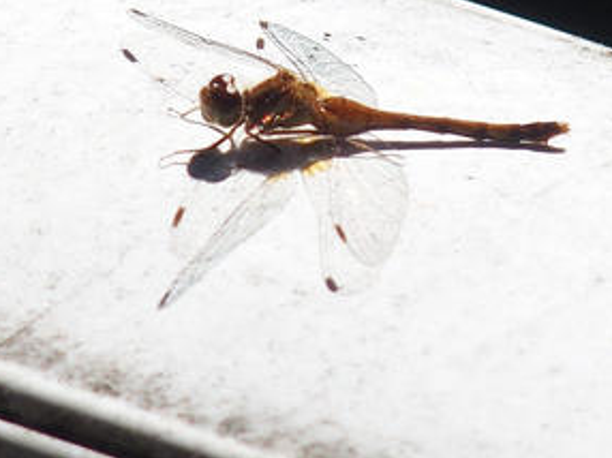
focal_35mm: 420
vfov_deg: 3.5
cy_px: 146
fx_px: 7419
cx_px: 297
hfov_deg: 4.7
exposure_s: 1/1250
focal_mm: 64.3
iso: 100
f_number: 4
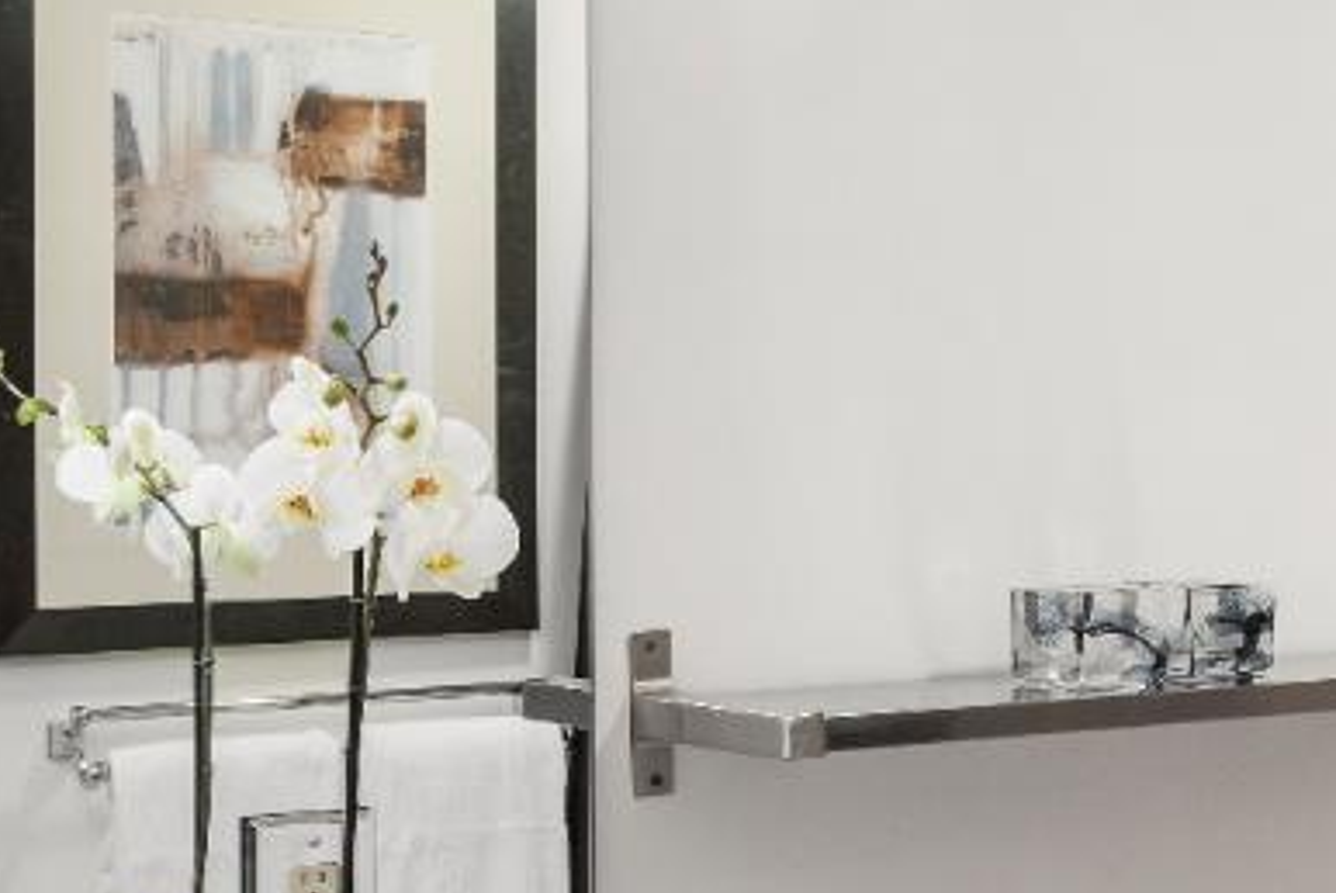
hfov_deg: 29.4
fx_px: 2523
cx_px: 907
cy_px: 495
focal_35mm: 68
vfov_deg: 20.1
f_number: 9
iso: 400
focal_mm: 17.5
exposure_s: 1/4
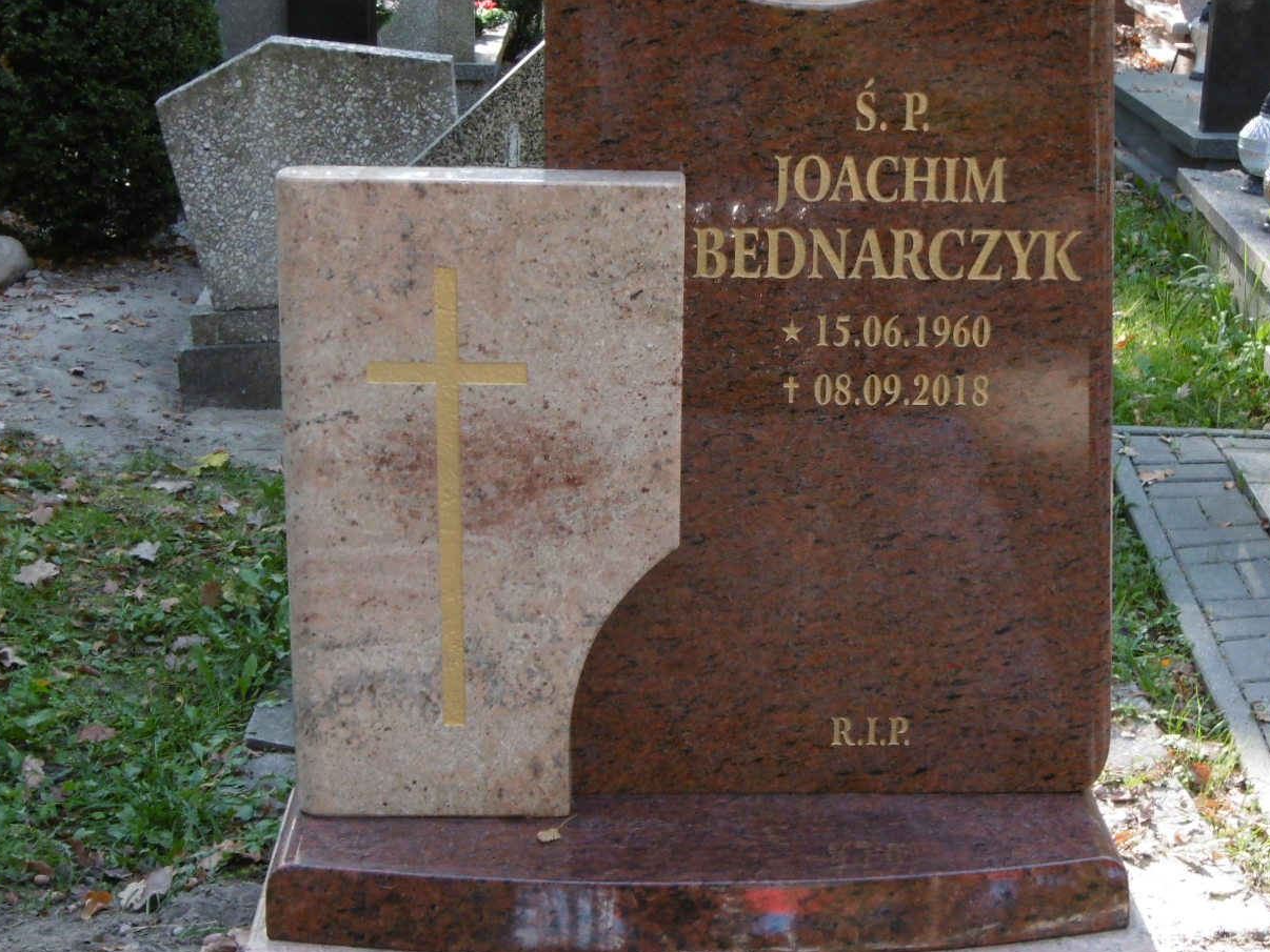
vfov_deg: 20.2
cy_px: 437
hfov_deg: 26.6
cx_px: 796
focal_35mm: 73
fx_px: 2679
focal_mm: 7.7
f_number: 3.8
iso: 100
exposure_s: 1/80
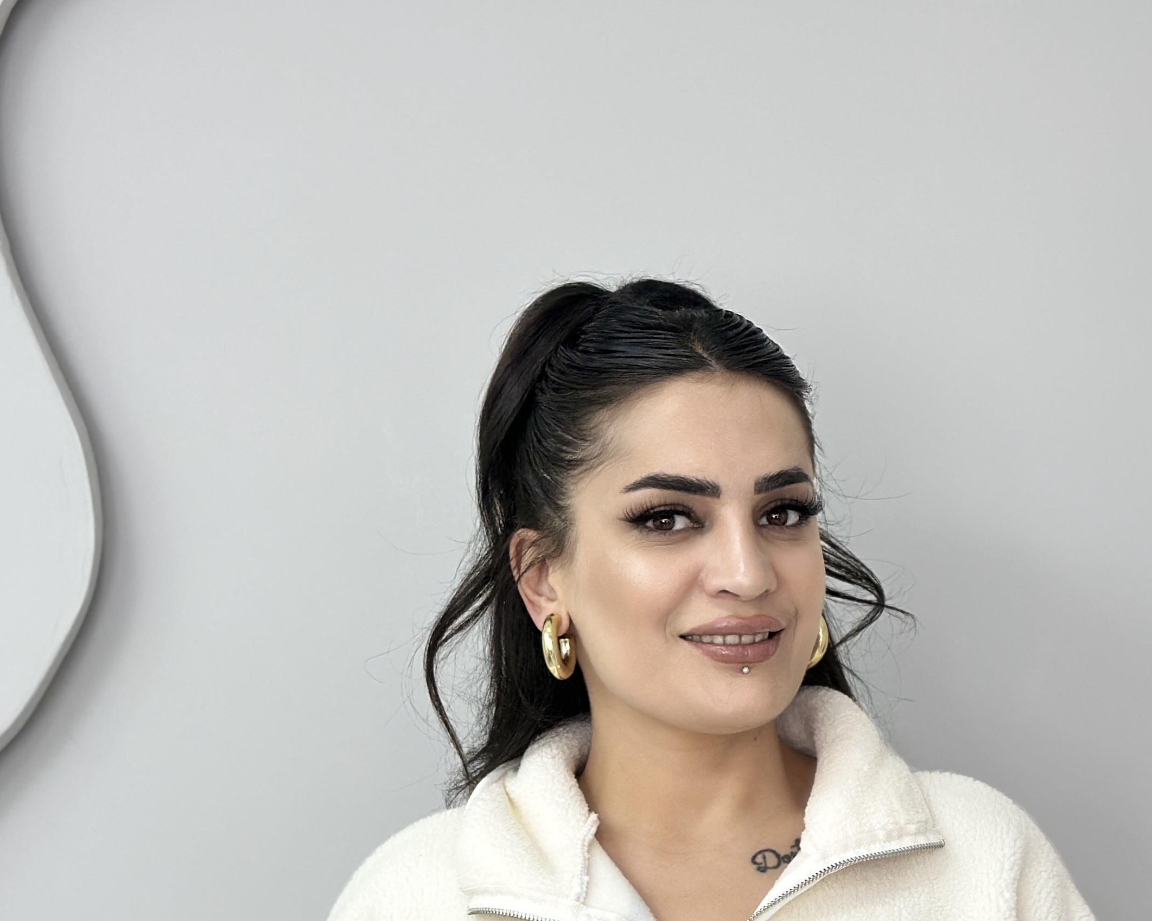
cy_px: 948
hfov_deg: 21.5
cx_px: 719
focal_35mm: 89
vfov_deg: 16.8
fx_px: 3034
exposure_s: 1/100
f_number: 1.78
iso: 100
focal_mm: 6.86
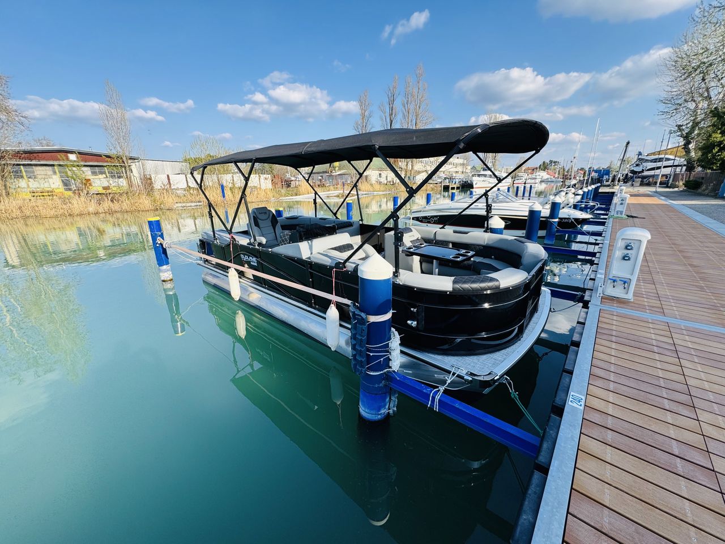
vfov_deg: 85.7
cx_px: 362
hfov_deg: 102.1
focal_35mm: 14
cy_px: 272
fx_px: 293
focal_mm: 2.22
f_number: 2.2
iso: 40
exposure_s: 1/727
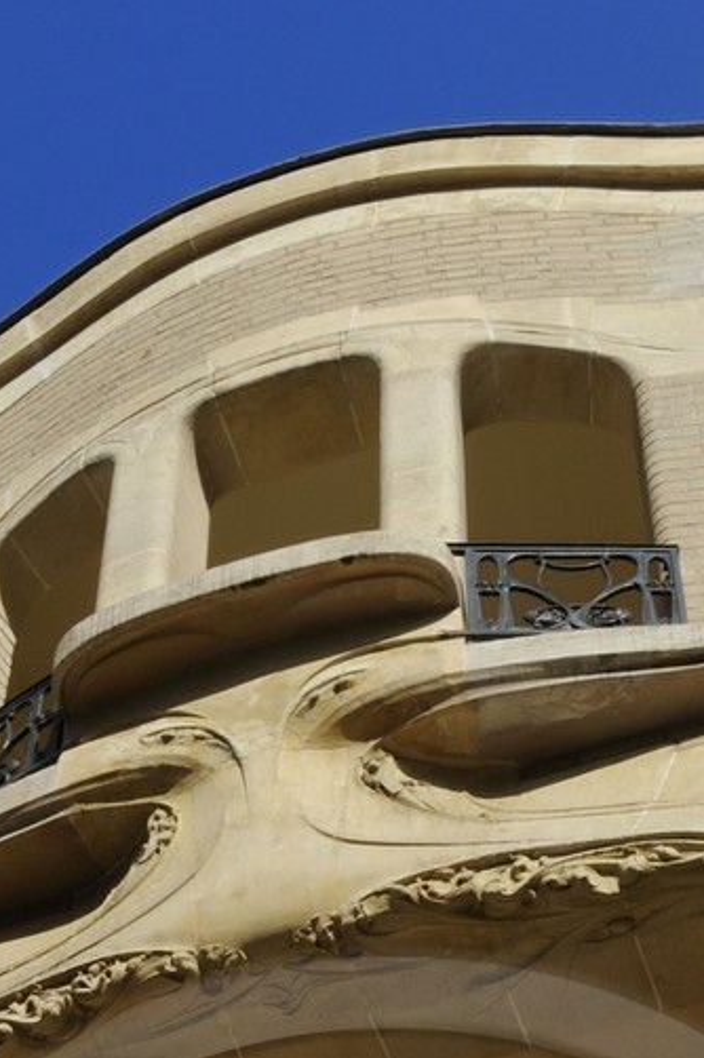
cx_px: 392
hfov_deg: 13.4
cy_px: 1612
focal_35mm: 102
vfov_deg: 17.8
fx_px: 2996
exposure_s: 1/60
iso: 200
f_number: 22
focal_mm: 32
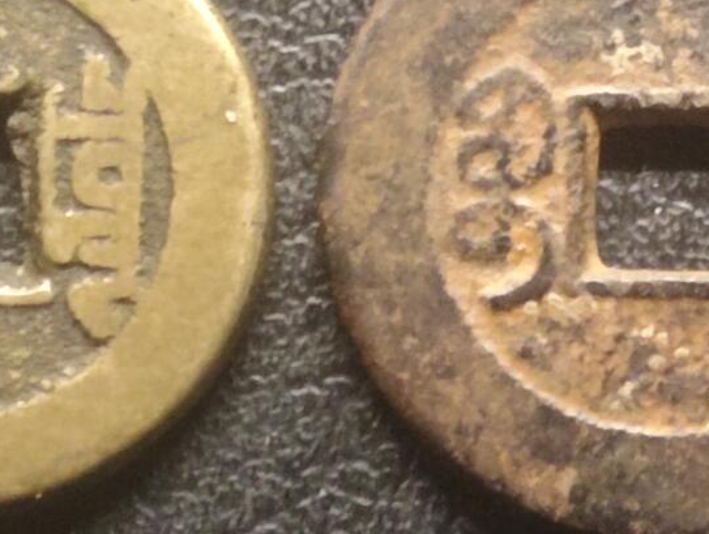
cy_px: 178
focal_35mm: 129
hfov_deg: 15.2
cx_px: 424
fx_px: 2646
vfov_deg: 11.5
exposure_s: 1/20
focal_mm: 3.42
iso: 1250
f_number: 2.2
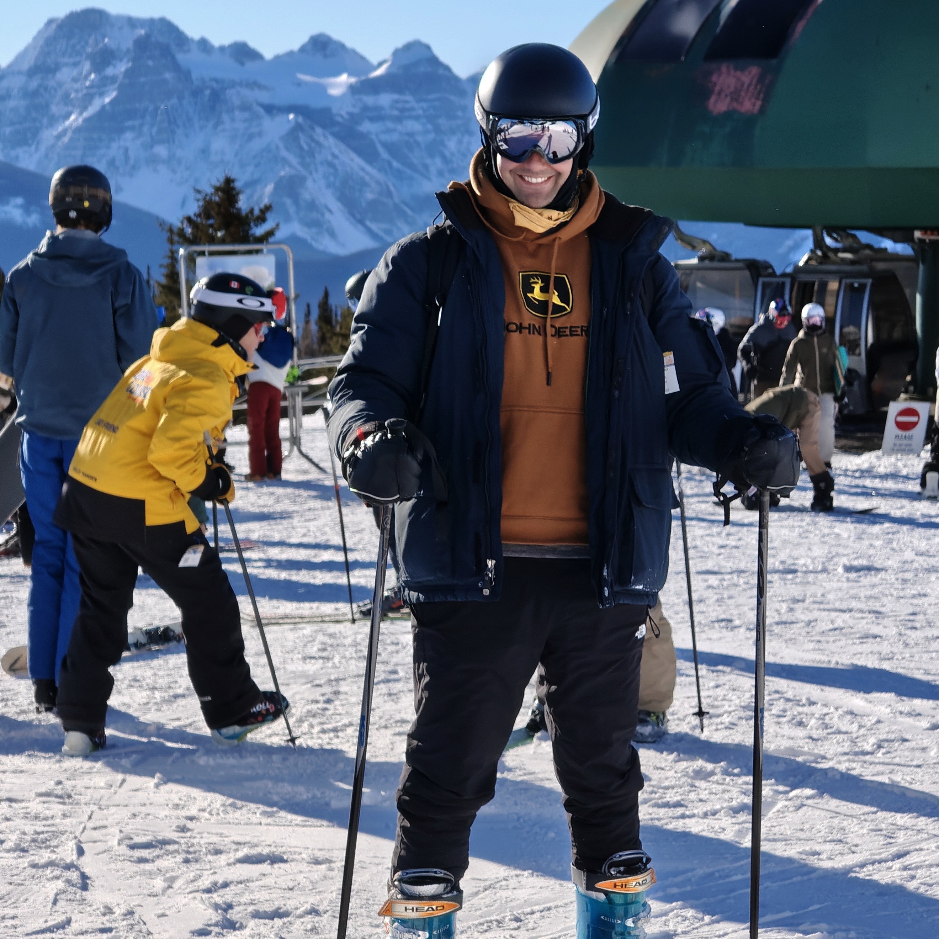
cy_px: 363
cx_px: 515
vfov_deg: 18.1
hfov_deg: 18.1
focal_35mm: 96
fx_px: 2946
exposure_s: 1/1101
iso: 266
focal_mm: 13.3
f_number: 2.55
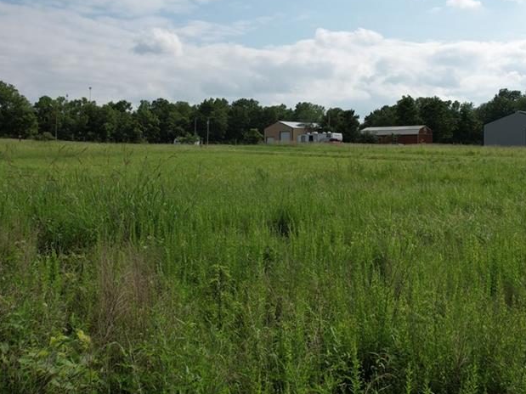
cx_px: 310
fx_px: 532
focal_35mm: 35
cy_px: 142
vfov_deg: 40.3
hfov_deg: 52.3
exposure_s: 1/4000
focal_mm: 8.38
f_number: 2.8
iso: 100
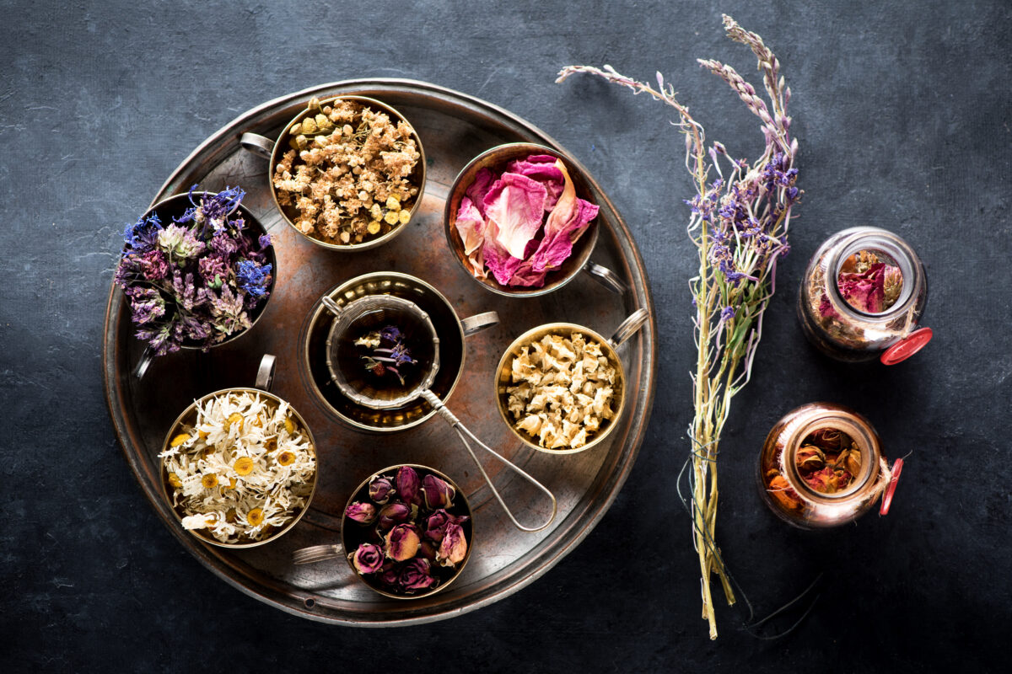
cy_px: 337
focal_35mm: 105
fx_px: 2951
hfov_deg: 19.5
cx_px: 506
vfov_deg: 13.0
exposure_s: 1/125
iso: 100
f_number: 5.6
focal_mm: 105
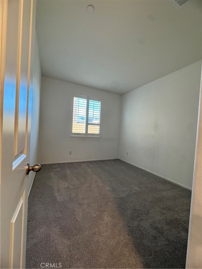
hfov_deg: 85.7
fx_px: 109
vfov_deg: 102.1
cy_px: 134
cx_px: 101
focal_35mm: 14
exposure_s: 1/99
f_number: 2.2
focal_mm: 2.22
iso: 320
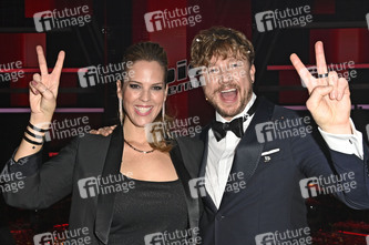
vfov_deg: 31.6
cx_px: 188
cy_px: 157
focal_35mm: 42
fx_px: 430
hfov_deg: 46.5
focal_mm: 31
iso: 1250
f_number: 6.3
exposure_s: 1/250
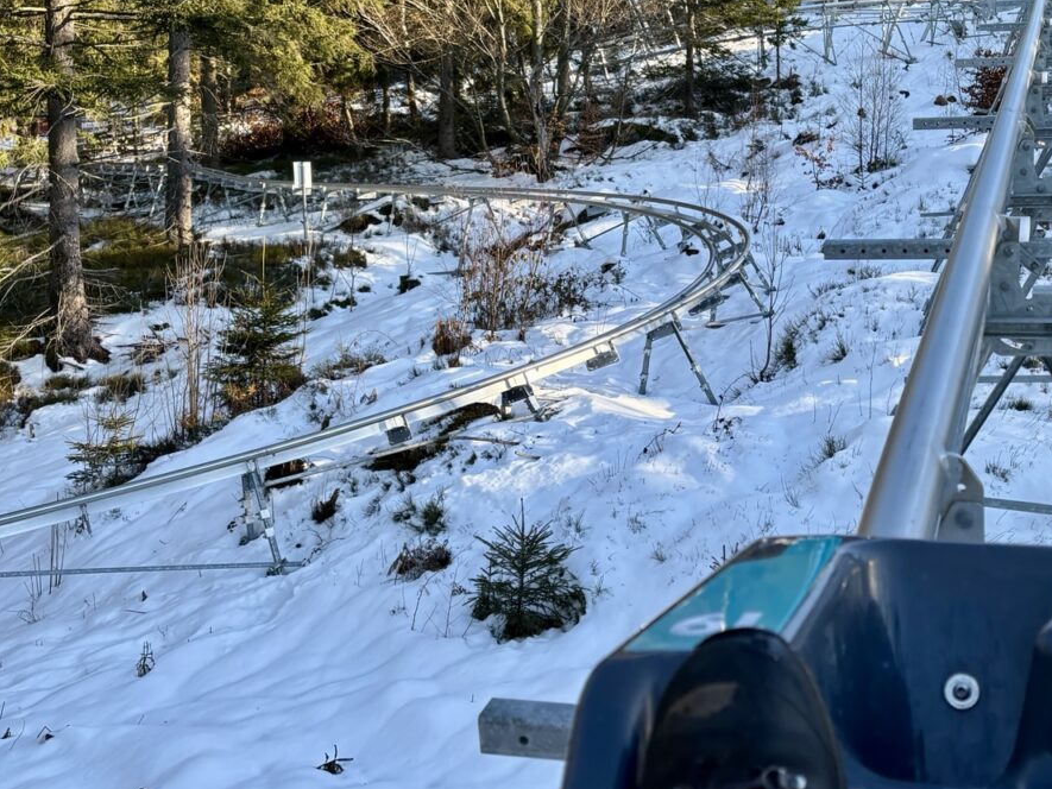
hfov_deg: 40.0
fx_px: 1429
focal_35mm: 47
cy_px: 340
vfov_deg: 30.8
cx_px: 682
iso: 50
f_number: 1.6
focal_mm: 5.96
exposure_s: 1/622
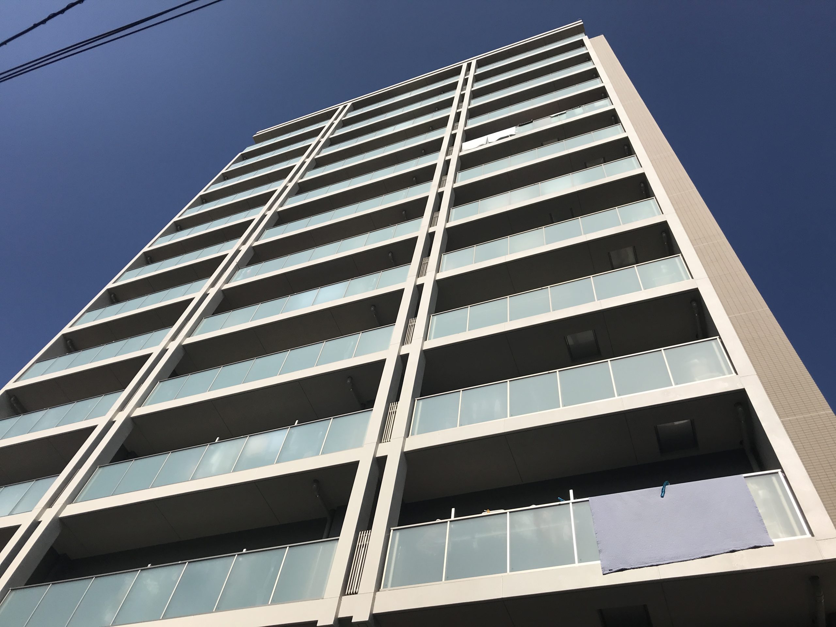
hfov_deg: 63.4
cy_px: 314
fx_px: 676
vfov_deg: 49.7
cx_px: 418
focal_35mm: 28
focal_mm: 3.99
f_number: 1.8
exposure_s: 1/5650
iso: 20
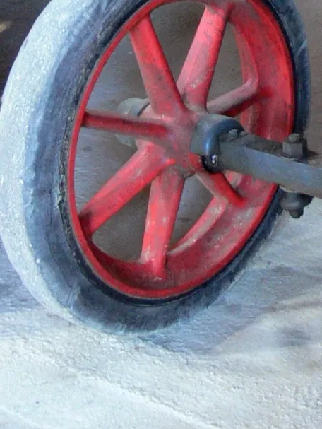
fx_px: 1462
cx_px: 520
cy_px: -223
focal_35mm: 118
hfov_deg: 11.9
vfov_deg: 15.4
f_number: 2.8
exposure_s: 1/8
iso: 200
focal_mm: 7.4
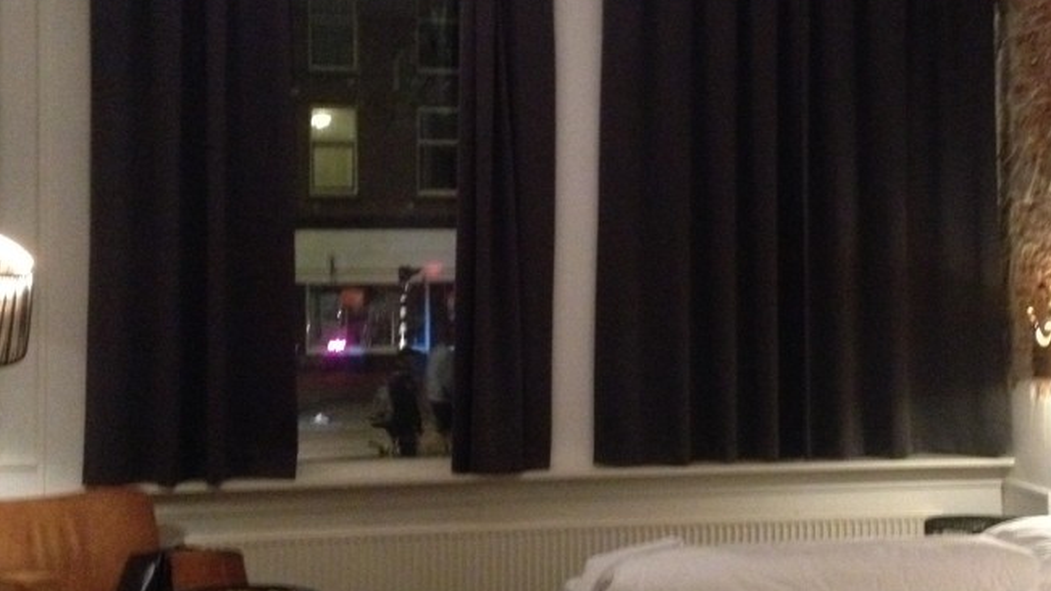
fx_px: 1672
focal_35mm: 60
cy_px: 260
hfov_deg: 34.7
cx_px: 644
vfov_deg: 20.0
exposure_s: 1/15
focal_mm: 4.28
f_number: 2.4
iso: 800
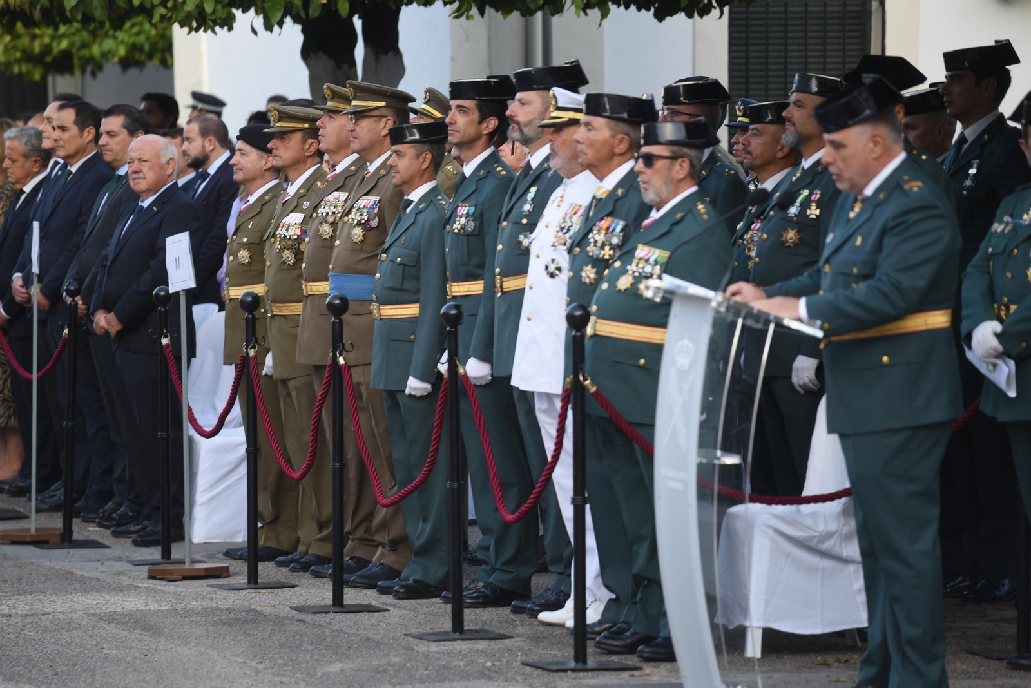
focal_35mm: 185
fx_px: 5300
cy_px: 344
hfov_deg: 11.1
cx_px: 516
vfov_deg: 7.4
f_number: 4
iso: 140
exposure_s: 1/160
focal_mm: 185
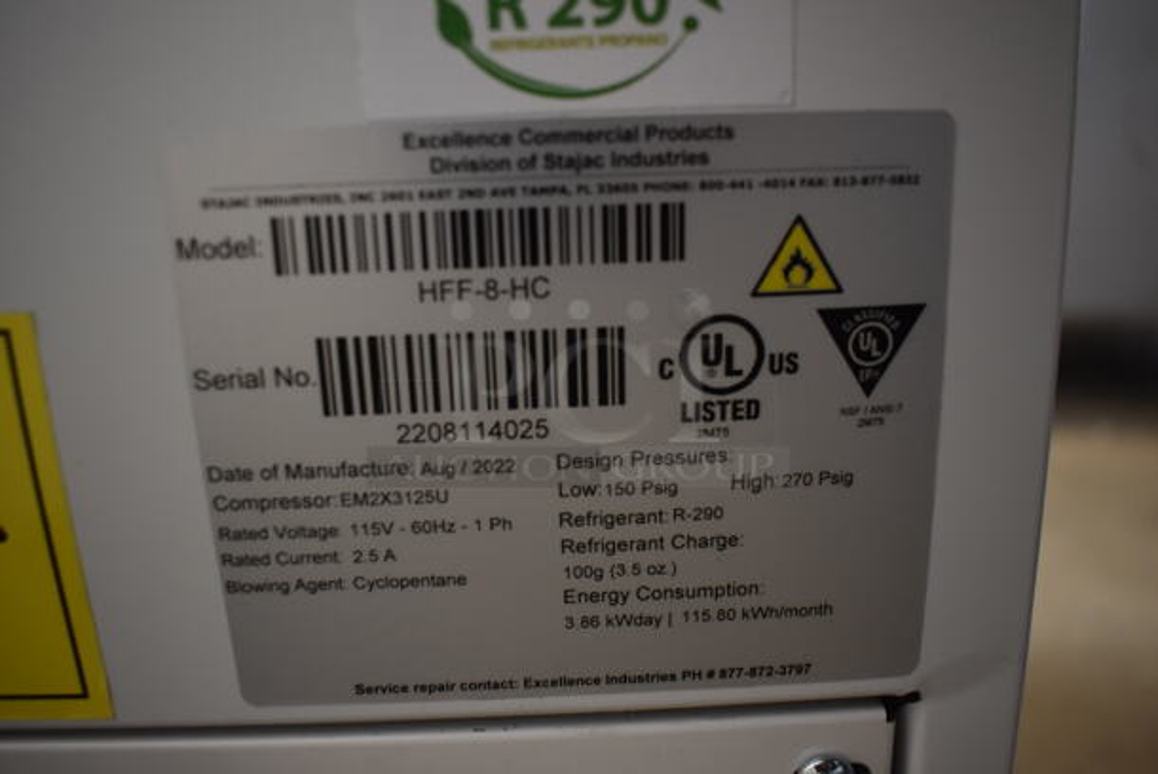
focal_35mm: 32
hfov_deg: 59.4
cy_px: 387
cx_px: 579
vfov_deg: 41.8
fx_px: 1014
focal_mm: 21
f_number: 4.5
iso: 800
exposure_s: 1/60
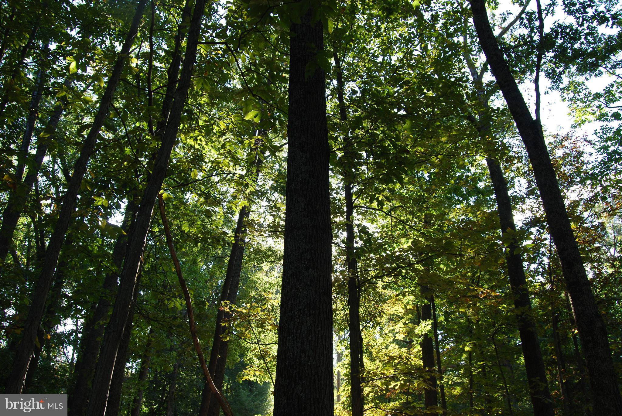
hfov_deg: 67.3
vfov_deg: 48.0
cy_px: 208
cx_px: 311
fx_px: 467
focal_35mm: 27
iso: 200
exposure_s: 1/60
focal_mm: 18
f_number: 7.1
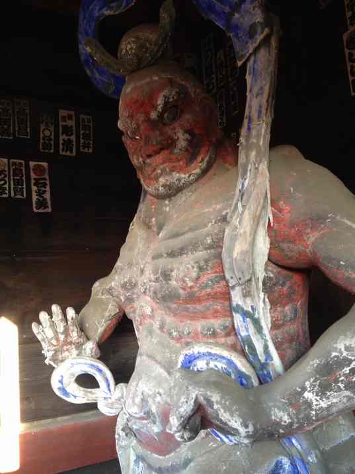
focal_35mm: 35
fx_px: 479
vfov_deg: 52.6
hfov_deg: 40.7
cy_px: 237
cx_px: 178
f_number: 2.4
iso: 125
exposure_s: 1/20
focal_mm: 4.28
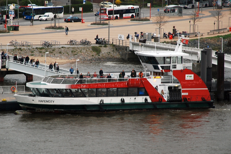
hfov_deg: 10.1
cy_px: 77
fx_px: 1301
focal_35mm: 202
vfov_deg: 6.8
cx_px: 116
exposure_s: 1/80
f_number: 5.6
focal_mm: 135
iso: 400
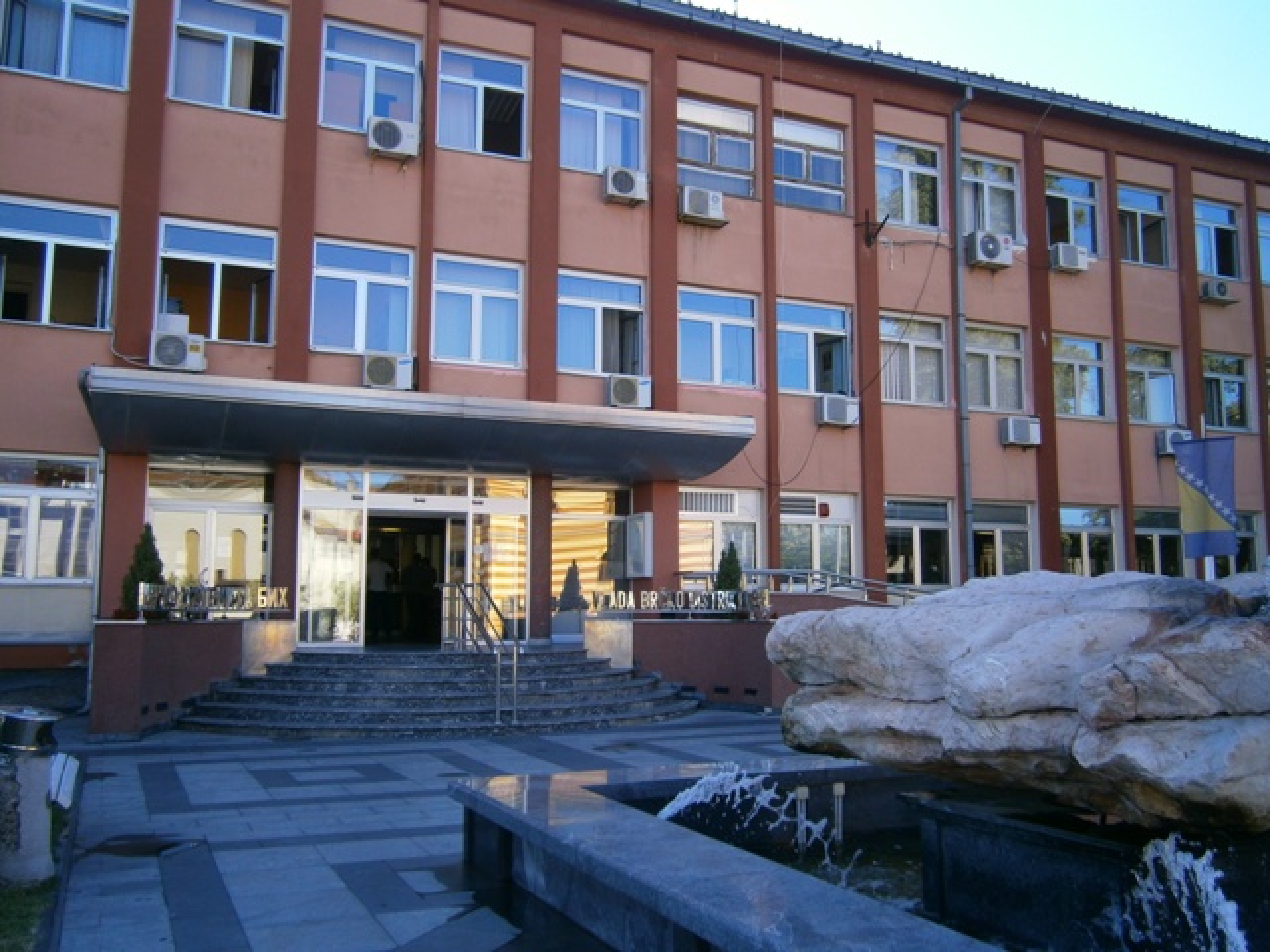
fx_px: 1137
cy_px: 476
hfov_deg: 58.4
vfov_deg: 45.4
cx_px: 635
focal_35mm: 31
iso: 80
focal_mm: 5.5
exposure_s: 1/320
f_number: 2.9
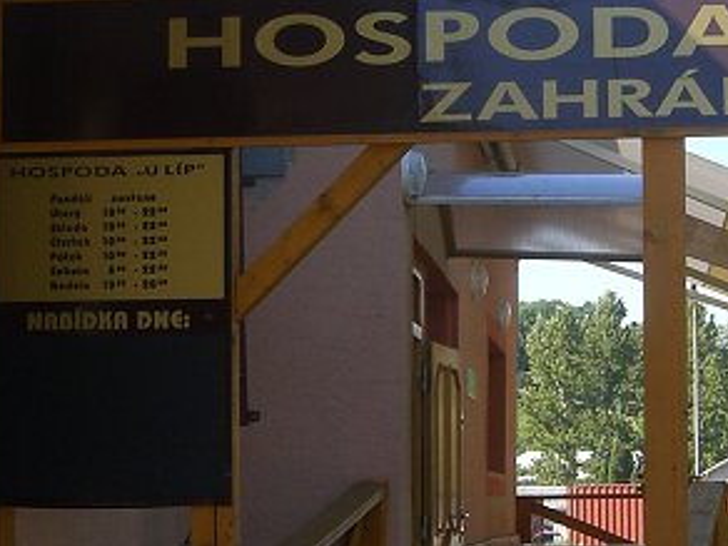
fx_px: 2187
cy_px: 347
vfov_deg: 14.2
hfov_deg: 18.7
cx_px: 571
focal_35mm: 104
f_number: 4.4
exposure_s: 1/200
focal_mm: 6.3
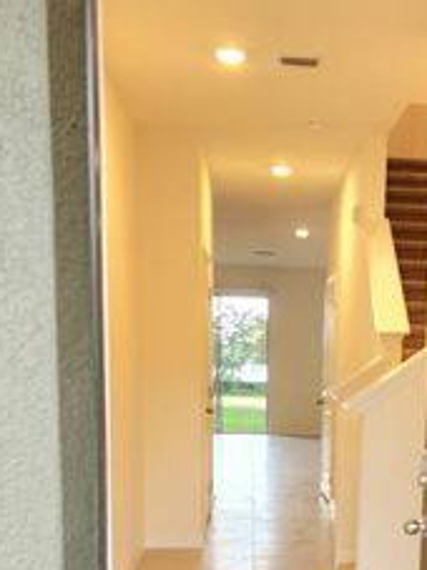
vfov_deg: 33.8
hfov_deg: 26.6
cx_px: 328
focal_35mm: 54
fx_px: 889
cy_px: 505
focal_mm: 6.4
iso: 80
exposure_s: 1/120
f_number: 1.8
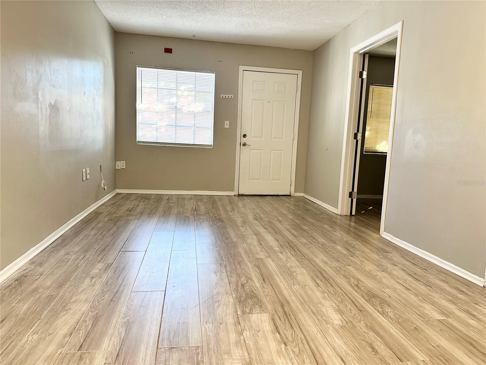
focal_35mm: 24
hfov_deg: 71.6
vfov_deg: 56.8
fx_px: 337
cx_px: 243
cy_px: 182
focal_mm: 6.86
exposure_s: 1/120
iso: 200
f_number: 1.78
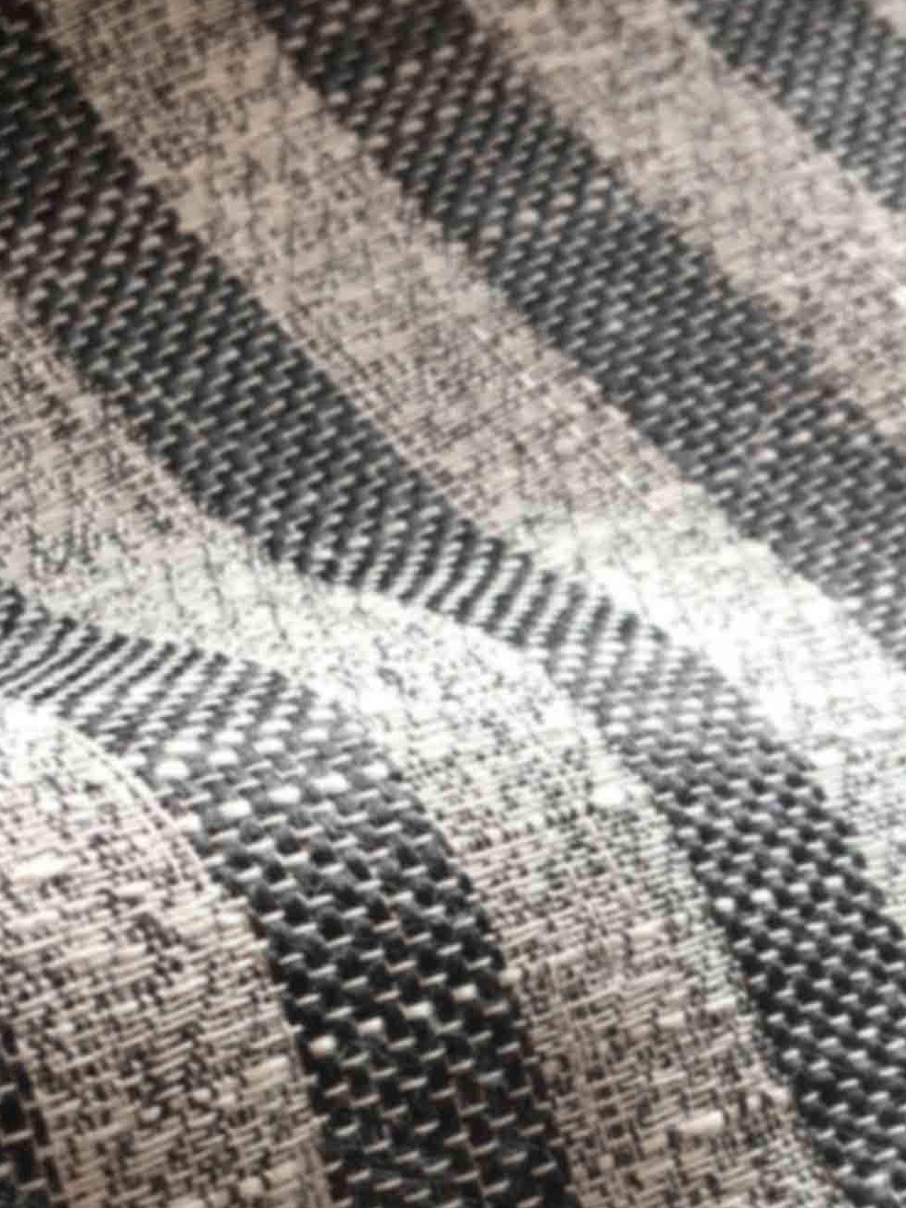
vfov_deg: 21.6
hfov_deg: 16.6
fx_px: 3107
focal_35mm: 89
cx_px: 598
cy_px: 1033
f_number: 2.2
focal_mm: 4.15
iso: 32
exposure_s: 1/50
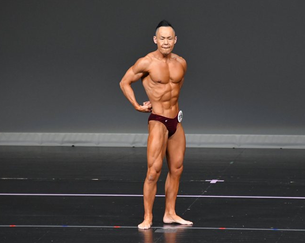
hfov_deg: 5.0
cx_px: 178
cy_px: 122
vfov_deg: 4.0
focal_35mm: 391
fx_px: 3528
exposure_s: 1/400
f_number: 5.6
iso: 4000
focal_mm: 230
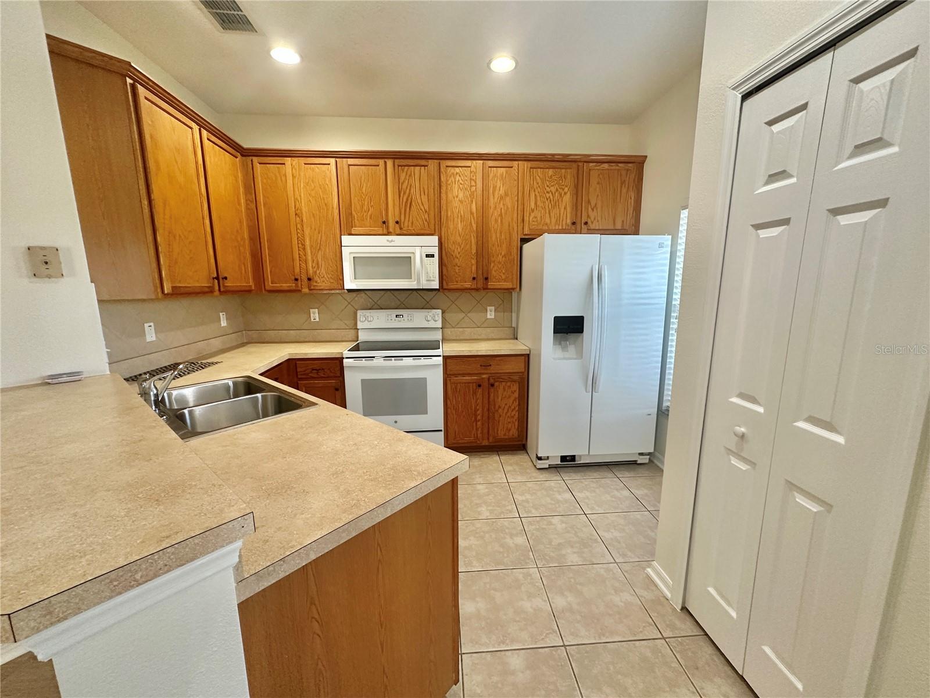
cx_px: 465
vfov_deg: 85.7
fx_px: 376
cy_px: 349
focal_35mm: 14
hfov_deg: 102.1
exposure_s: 1/120
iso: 320
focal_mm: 2.22
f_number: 2.2
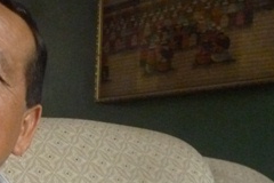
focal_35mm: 100
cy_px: 229
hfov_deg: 19.7
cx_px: -10
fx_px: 761
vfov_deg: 13.3
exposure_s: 1/40
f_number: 3.5
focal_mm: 6.4
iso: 800
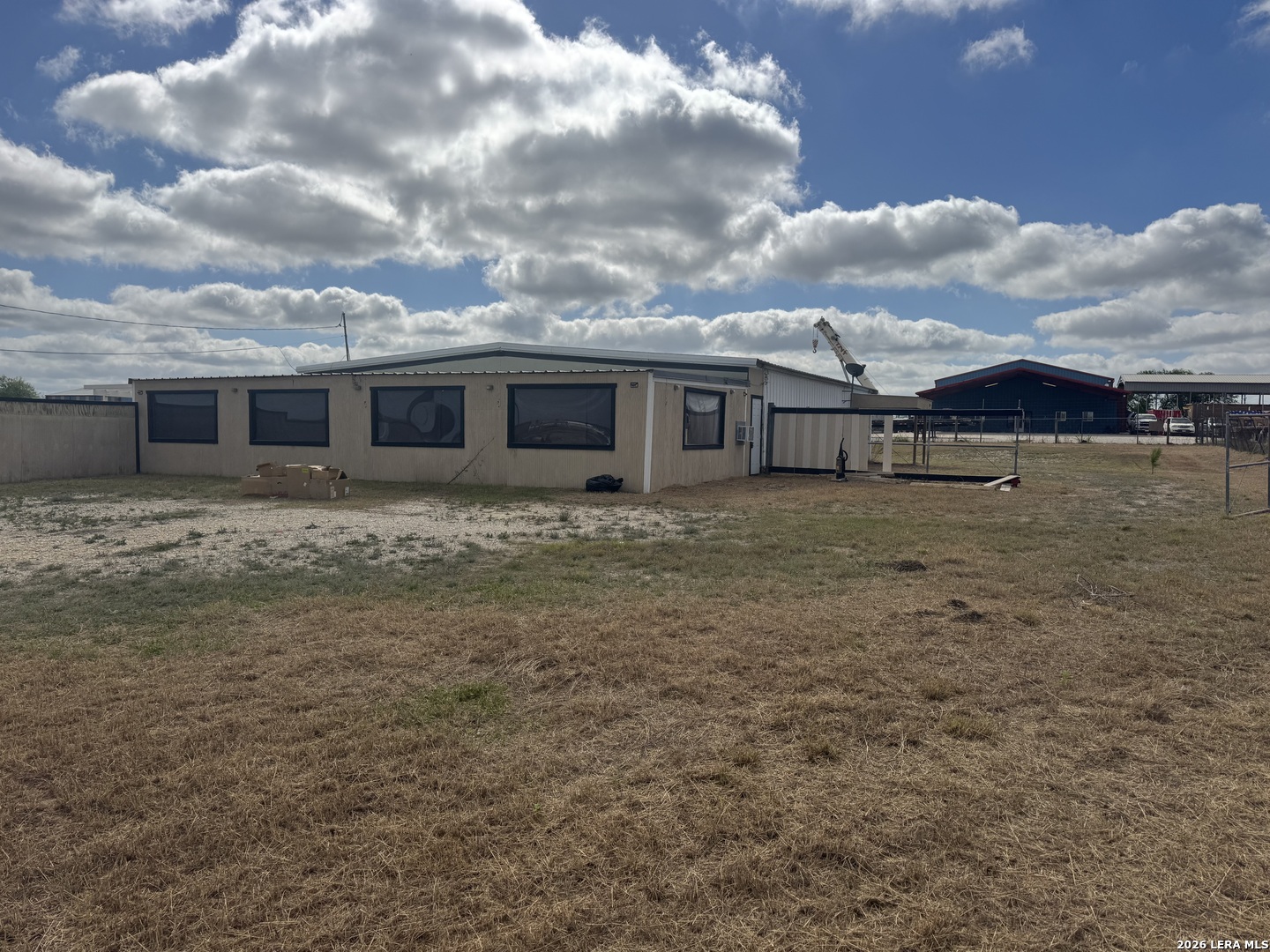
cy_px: 476
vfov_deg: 56.8
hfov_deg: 71.6
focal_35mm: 24
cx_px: 635
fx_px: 881
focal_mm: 6.76
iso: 64
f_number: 1.78
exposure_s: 1/12346
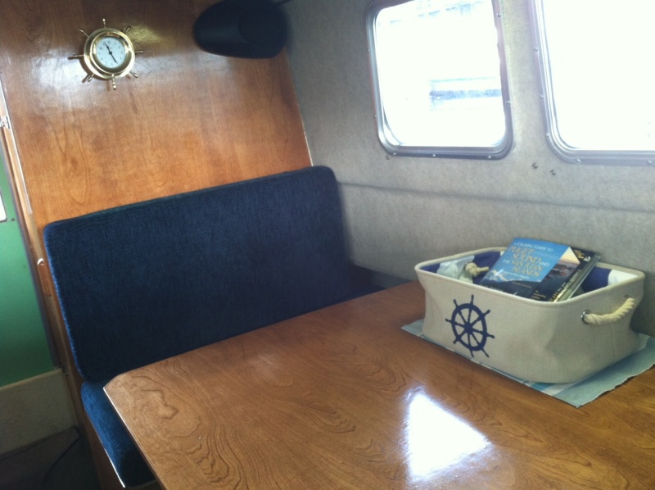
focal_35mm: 35
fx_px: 661
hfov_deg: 52.7
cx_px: 328
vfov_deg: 40.6
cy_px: 245
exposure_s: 1/17
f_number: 2.8
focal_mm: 3.85
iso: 125
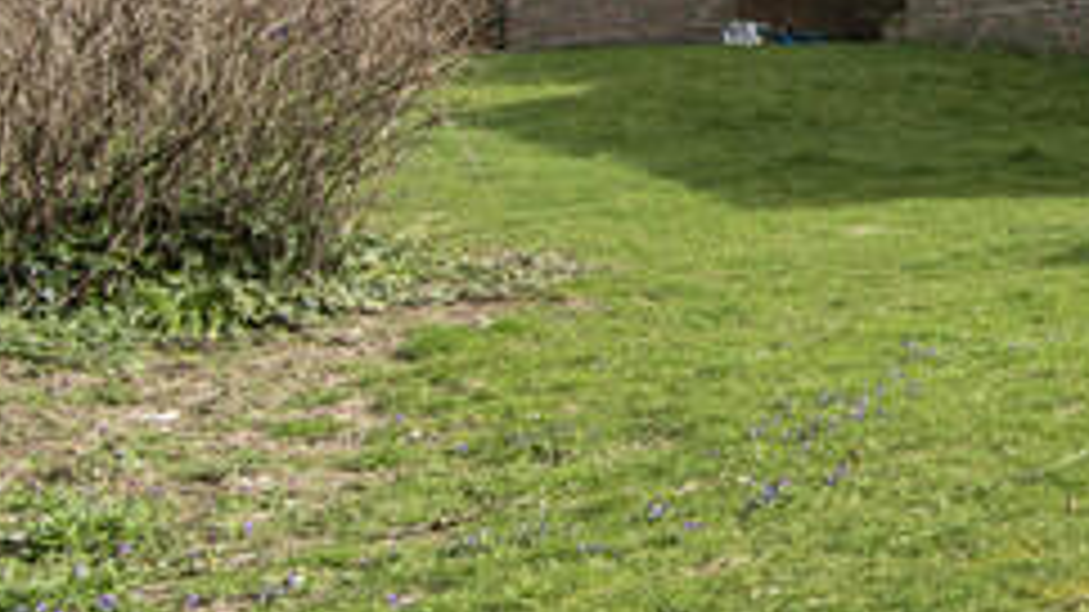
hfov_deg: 19.9
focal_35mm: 71
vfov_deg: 16.5
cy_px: -63
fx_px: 2050
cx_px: 2052
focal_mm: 16
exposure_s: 1/200
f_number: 9
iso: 320
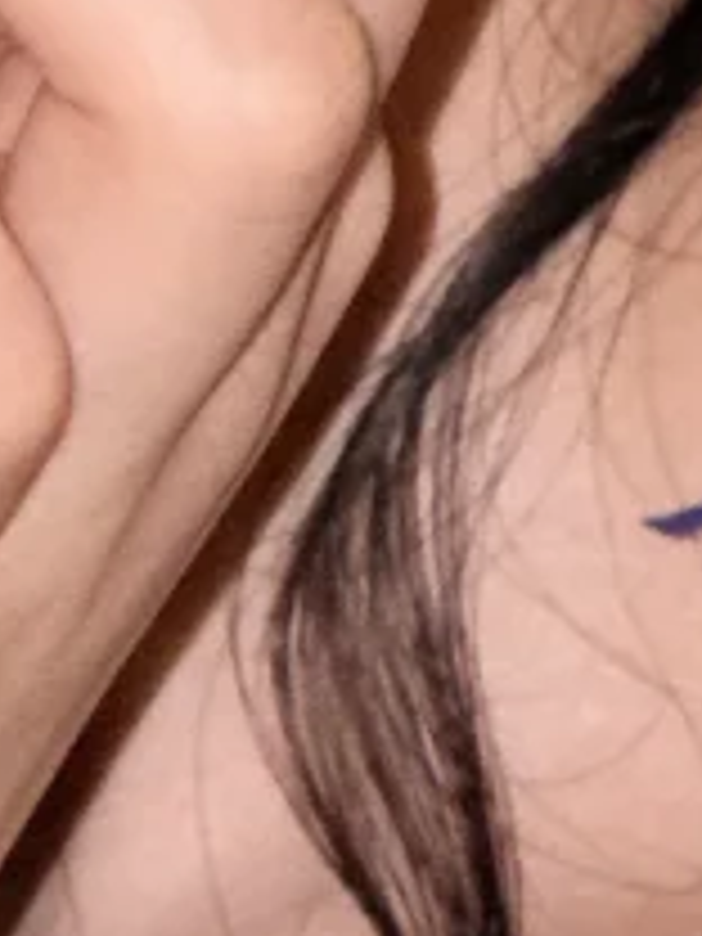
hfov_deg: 2.1
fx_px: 18738
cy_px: -1696
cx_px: -648
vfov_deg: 2.8
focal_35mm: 693
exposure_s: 1/40
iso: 50
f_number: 2.8
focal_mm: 16.89
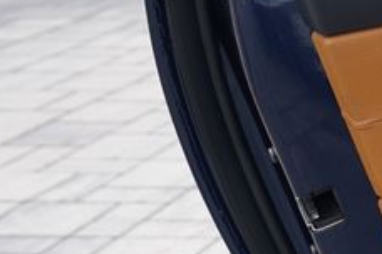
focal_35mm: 157
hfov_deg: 11.5
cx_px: 819
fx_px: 1666
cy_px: -61
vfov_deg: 8.6
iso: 100
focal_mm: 35
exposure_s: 1/125
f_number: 5.6
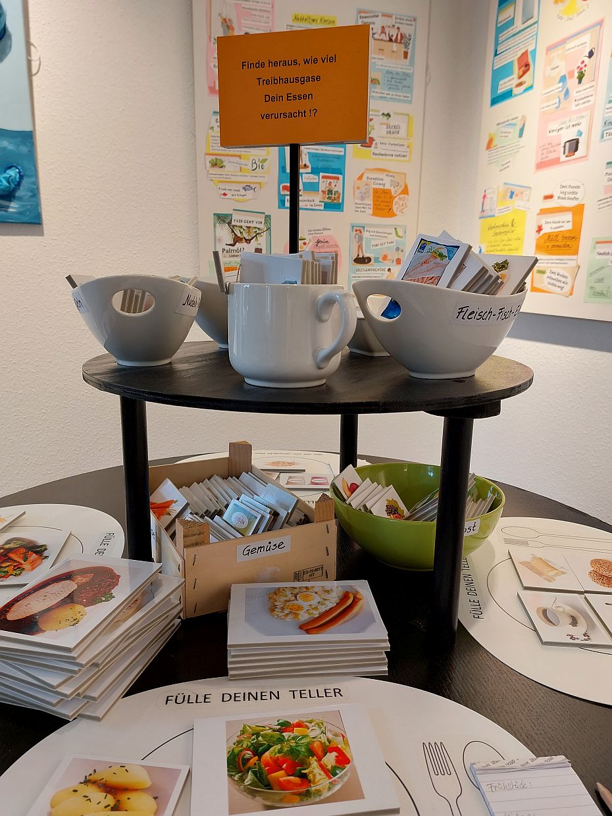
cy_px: 408
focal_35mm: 24
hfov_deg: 56.8
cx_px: 306
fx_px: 566
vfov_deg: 71.6
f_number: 1.8
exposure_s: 1/50
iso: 32
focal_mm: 5.23
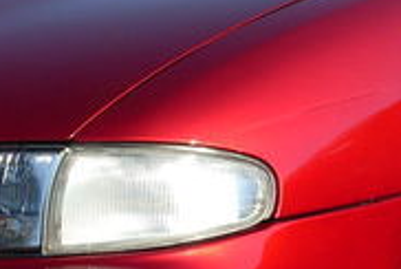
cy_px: 150
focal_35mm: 219
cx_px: 333
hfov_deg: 9.4
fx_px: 2443
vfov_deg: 6.3
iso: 80
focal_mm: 9.9
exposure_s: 1/750
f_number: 3.4
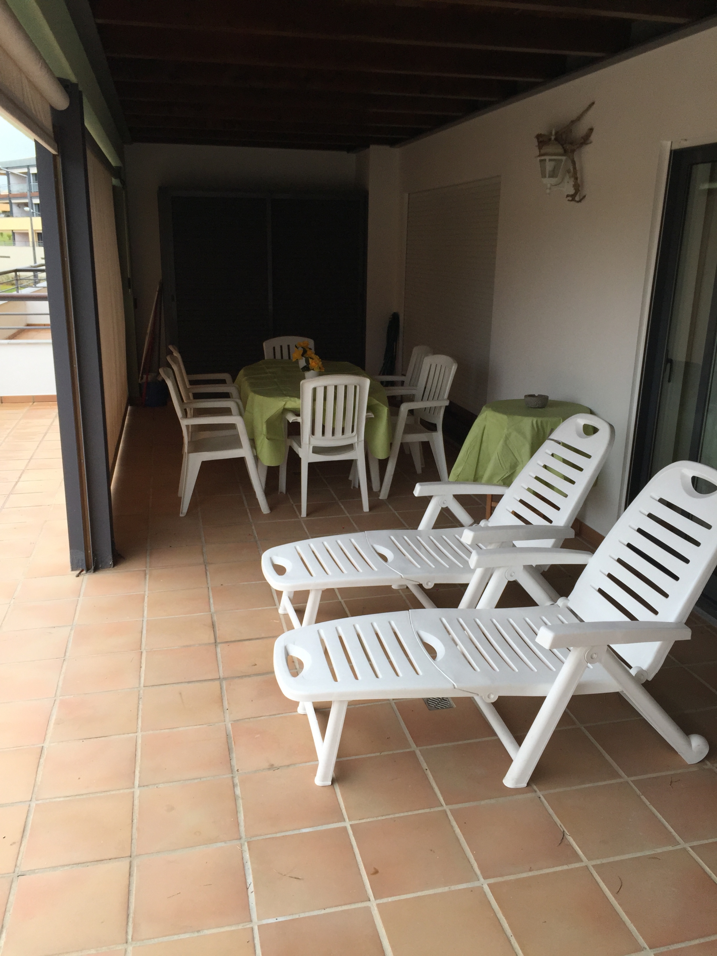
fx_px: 801
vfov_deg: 61.7
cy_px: 478
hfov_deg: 48.2
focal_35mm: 29
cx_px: 358
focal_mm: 4.15
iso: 32
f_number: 2.2
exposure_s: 1/842
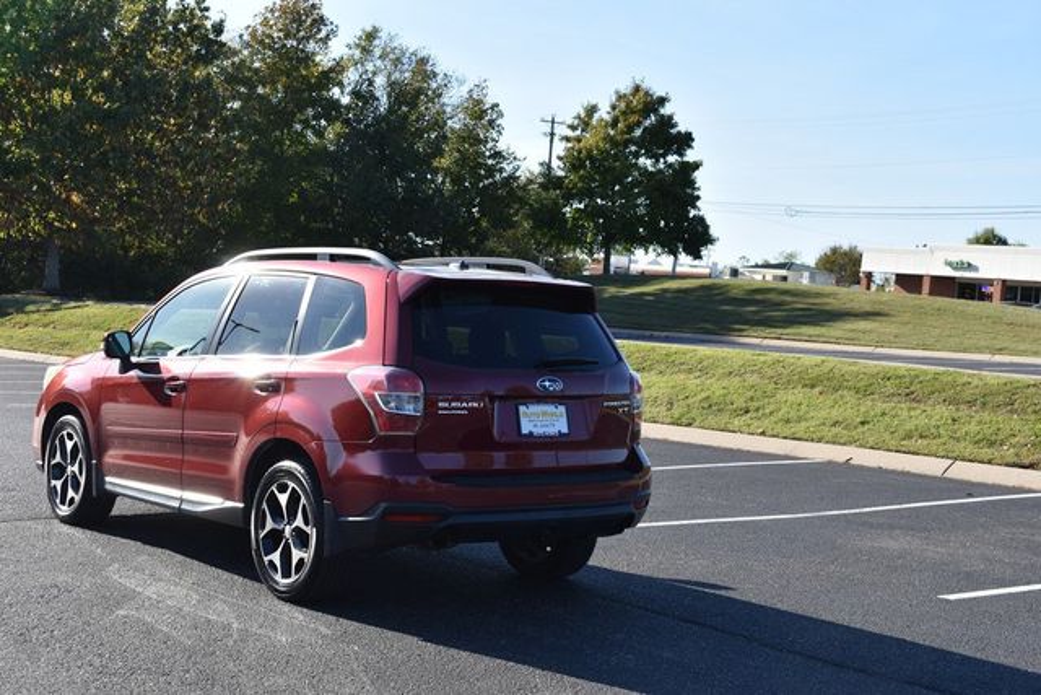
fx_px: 1518
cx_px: 520
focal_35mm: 52
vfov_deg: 25.8
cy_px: 348
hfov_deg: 37.8
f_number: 8
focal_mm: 35
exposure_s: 1/250
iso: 125
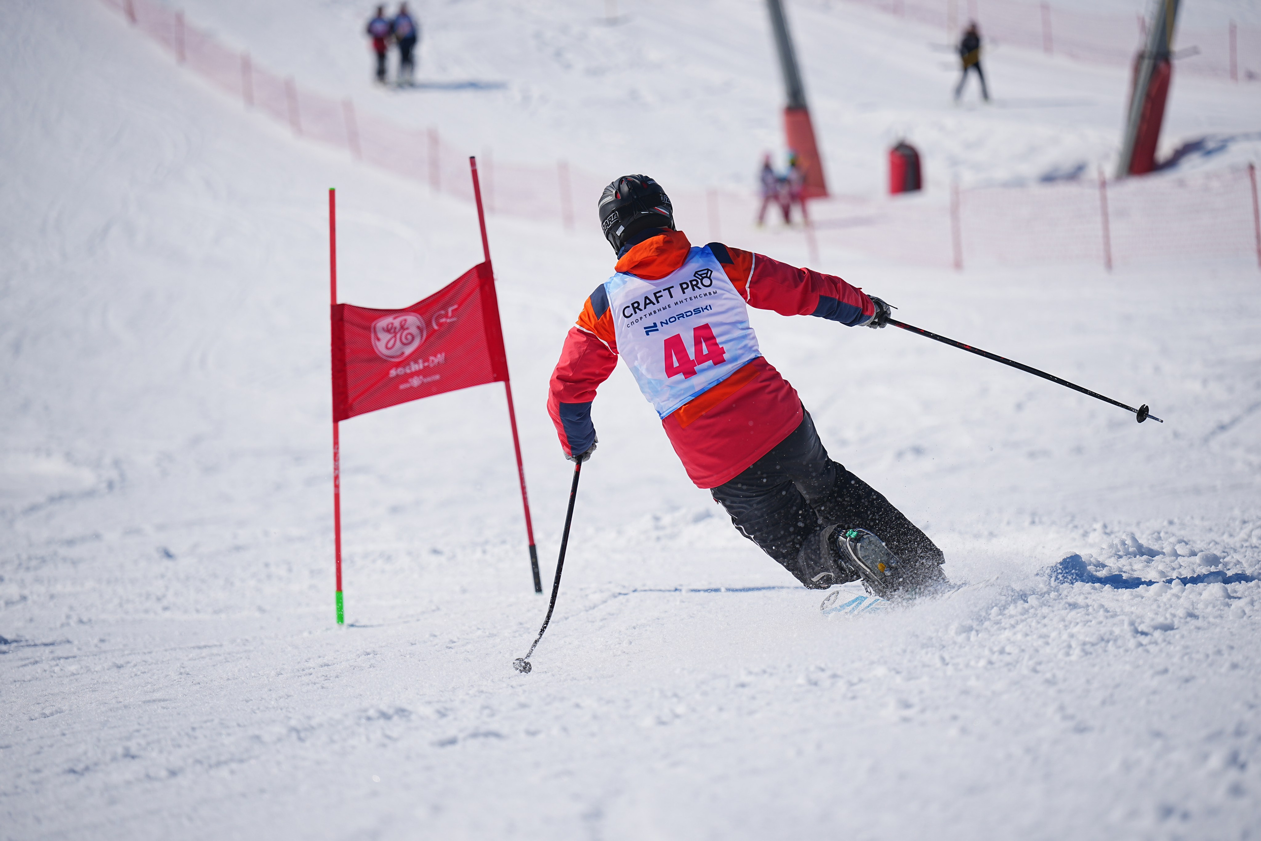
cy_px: 420
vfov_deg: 9.3
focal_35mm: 148
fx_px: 5184
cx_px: 630
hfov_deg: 13.9
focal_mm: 148
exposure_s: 1/4000
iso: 100
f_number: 2.8
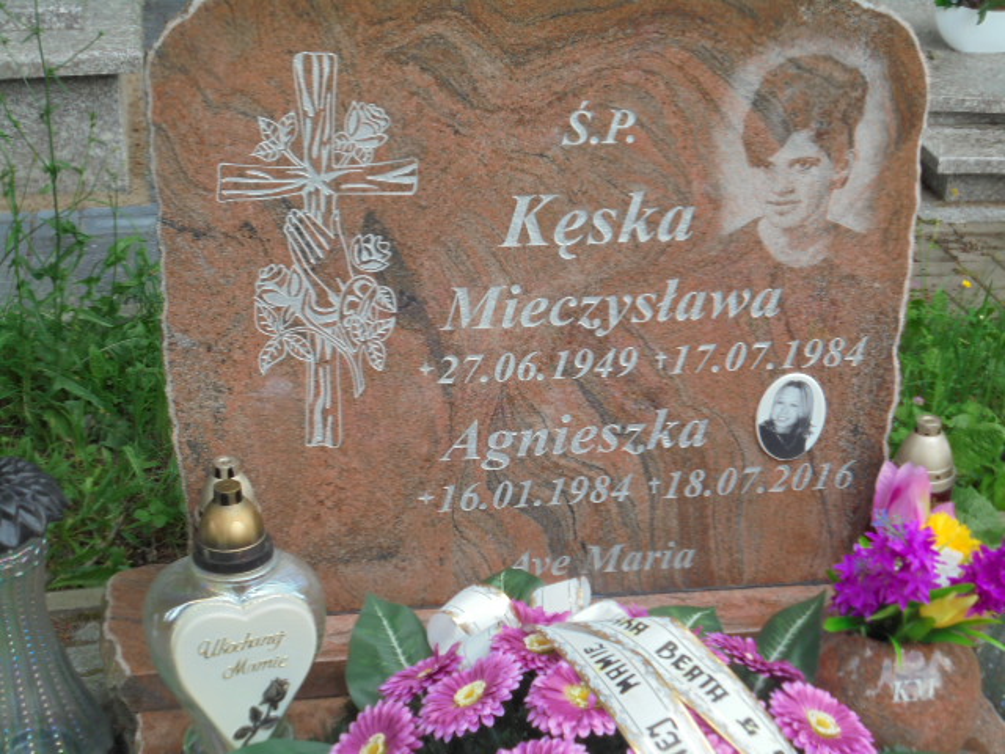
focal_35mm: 64
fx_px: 1858
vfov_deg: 22.9
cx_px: 502
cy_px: 377
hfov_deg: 30.3
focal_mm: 11.5
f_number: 5.6
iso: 100
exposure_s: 1/50
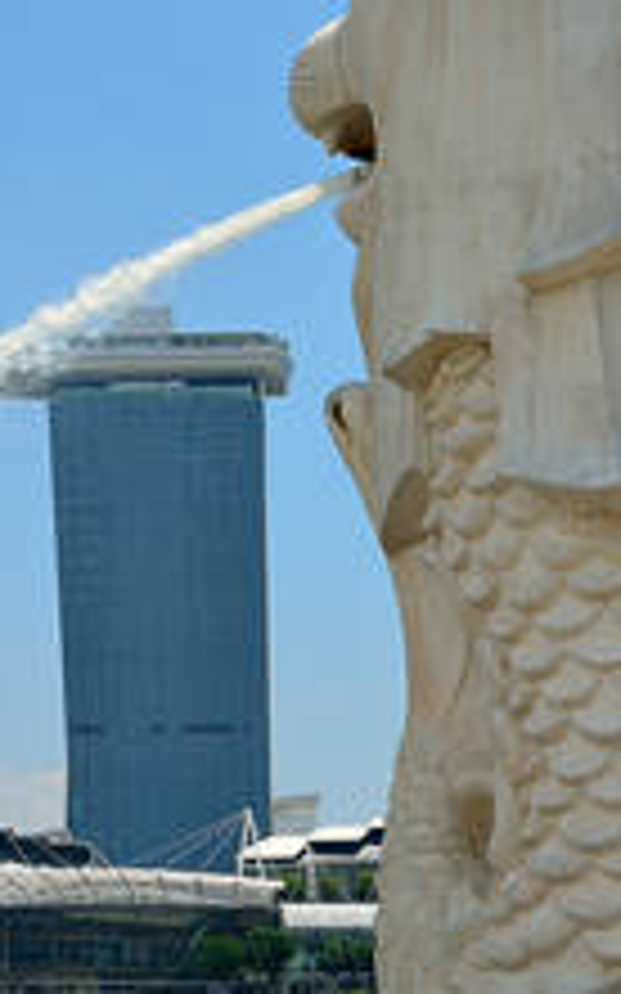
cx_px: 32
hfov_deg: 13.9
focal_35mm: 93
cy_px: 342
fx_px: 2520
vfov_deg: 22.2
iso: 100
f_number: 8
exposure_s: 1/250
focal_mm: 30
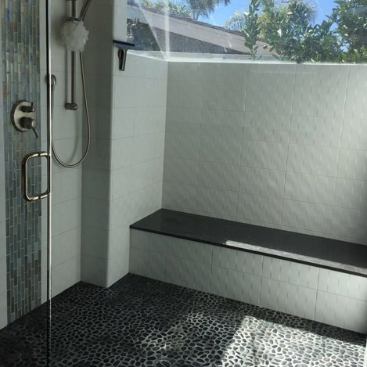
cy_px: 167
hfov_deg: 47.2
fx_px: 420
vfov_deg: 47.2
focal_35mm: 35
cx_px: 182
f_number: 2.2
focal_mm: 4.15
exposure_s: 1/964
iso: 32
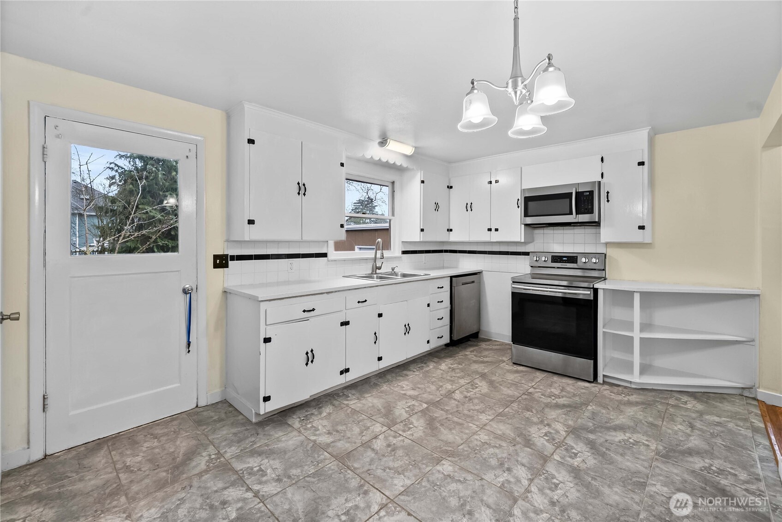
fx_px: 304
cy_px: 261
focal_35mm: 14
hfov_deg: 104.2
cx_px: 391
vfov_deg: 81.3
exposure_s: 1/6
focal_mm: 14
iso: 1000
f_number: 7.1
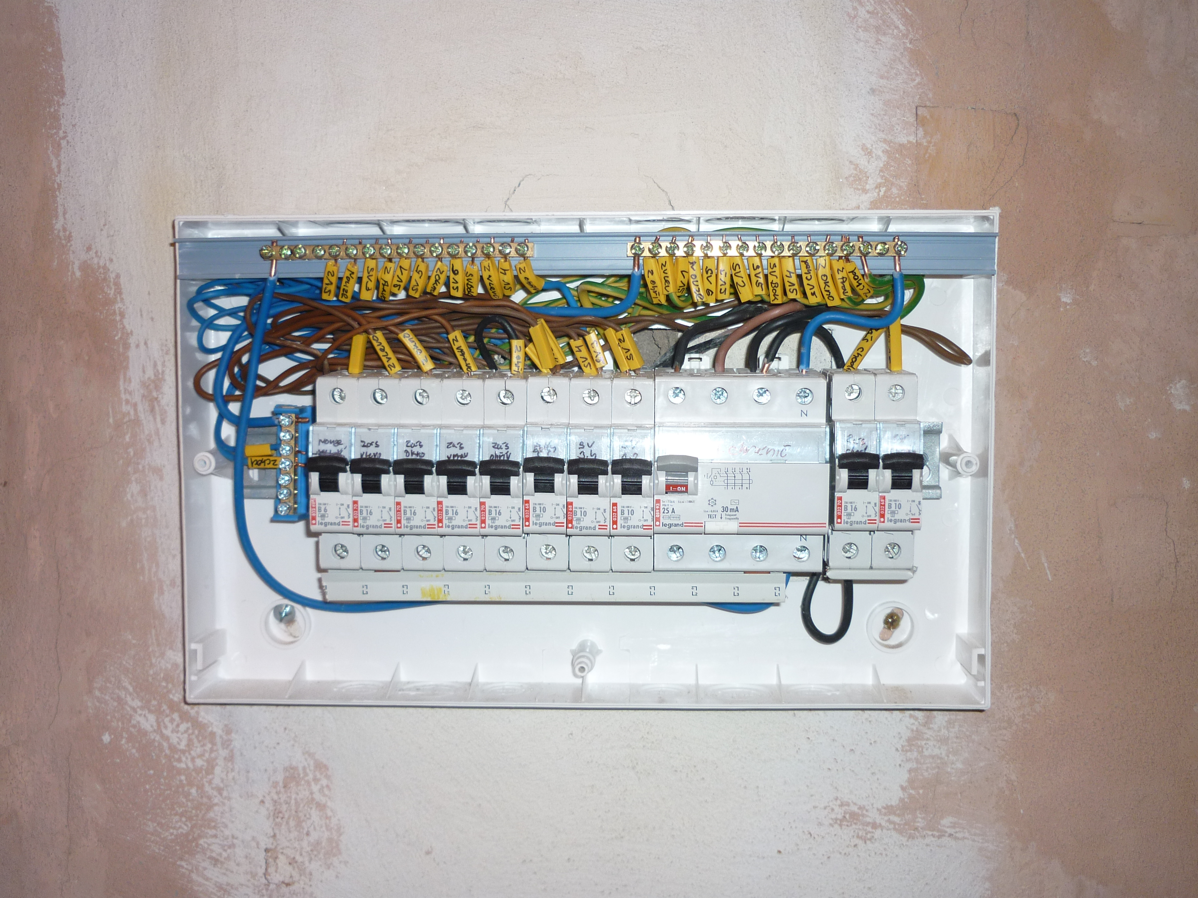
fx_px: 1350
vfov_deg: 36.8
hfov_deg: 47.9
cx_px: 599
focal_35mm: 39
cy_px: 449
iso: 100
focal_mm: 6.4
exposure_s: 1/30
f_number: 3
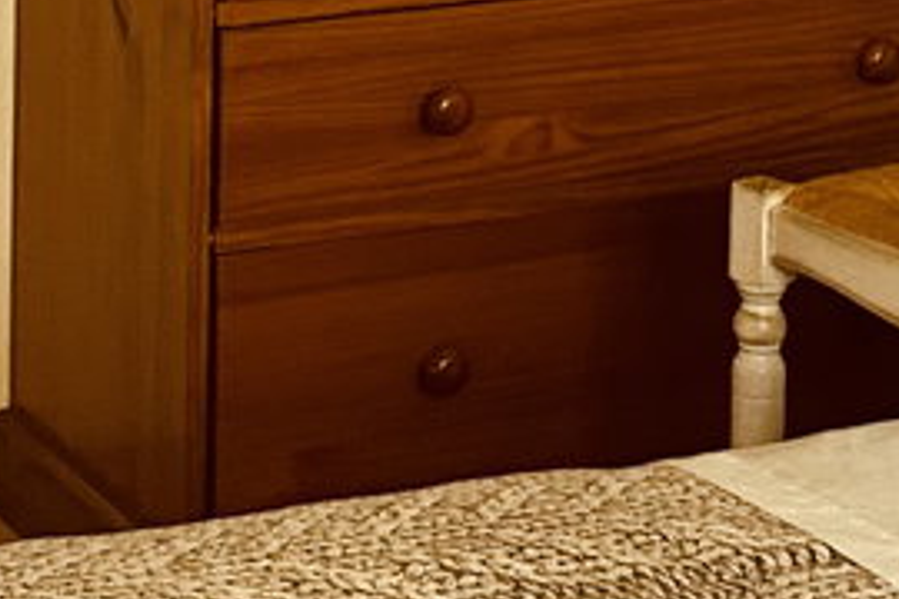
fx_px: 3995
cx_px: 110
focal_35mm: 160
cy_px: -479
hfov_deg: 12.7
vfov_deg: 8.3
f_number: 1.8
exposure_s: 1/60
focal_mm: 4.25
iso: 125
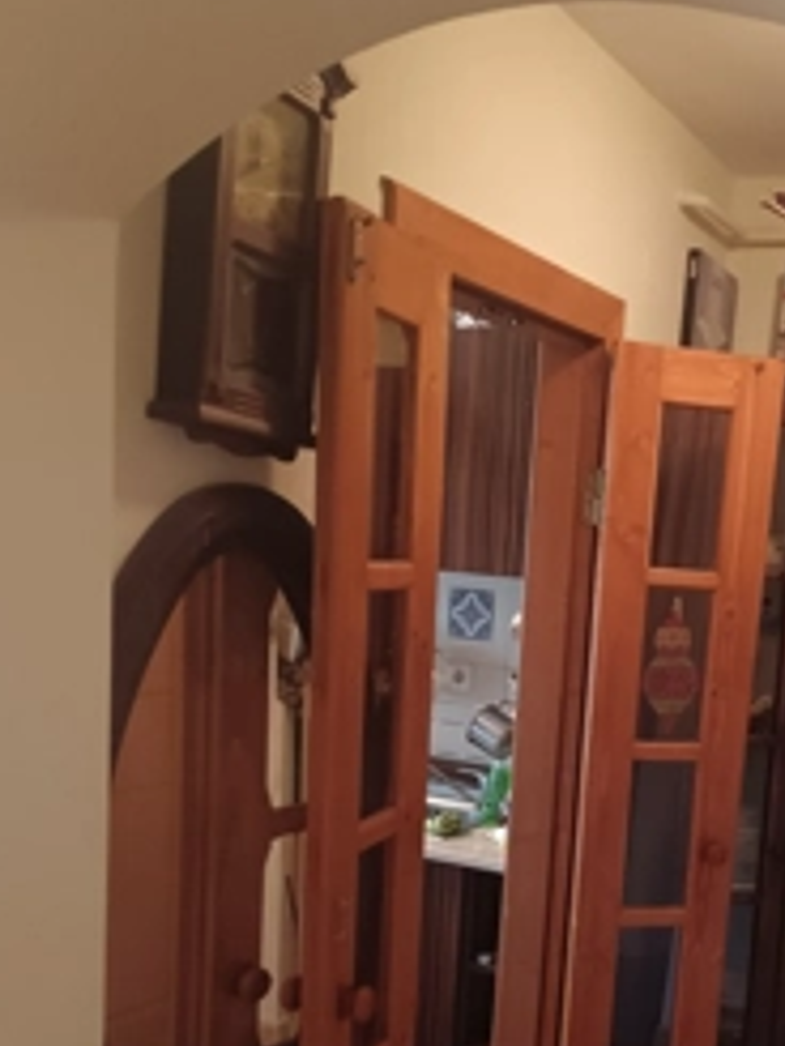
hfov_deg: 32.1
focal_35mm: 44
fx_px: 1329
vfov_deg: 42.1
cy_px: 734
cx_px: 614
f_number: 1.9
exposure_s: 1/25
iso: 2701
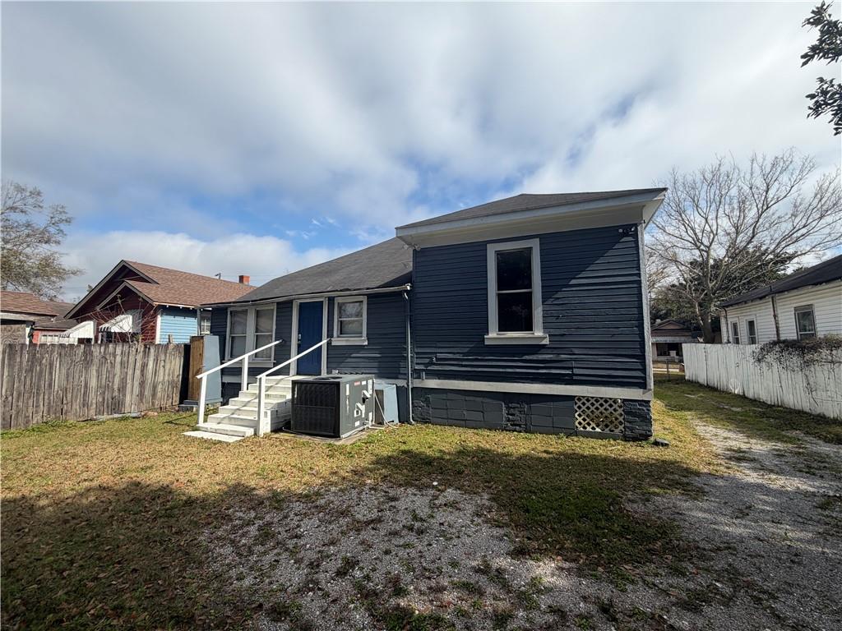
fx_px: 341
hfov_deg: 102.1
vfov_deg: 85.7
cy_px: 316
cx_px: 421
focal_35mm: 14
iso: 20
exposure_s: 1/1001
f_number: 2.2
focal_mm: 2.22
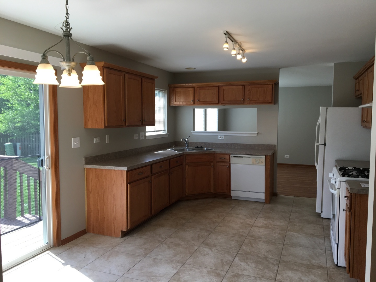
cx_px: 188
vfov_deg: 48.2
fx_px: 315
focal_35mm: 29
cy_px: 141
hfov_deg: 61.7
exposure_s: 1/120
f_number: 2.2
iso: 40
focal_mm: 4.15
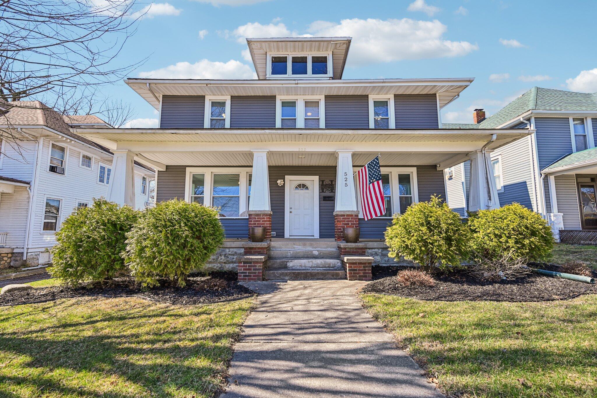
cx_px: 298
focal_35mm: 16
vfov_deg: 72.0
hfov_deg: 95.0
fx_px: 274
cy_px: 199
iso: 400
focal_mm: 16.5
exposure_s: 1/750
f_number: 4
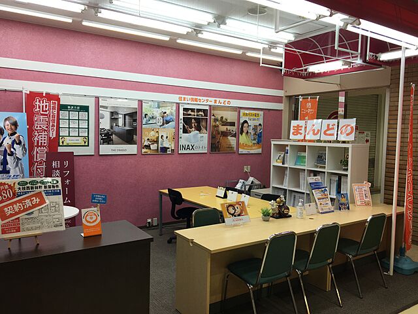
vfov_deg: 48.2
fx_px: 350
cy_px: 157
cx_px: 209
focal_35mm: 29
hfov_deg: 61.7
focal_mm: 4.15
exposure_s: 1/120
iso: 32
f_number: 2.2
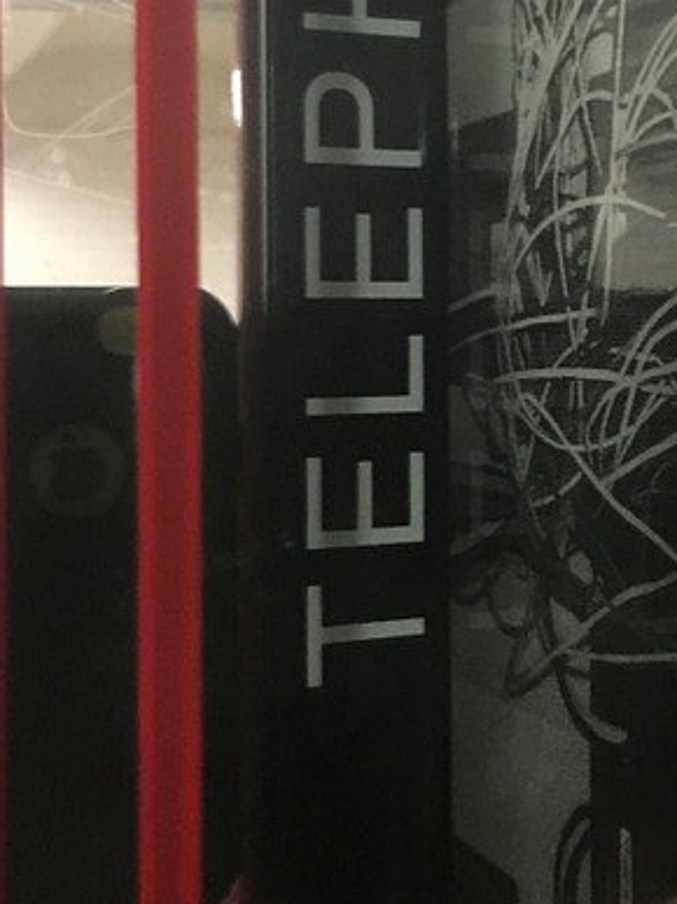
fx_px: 1565
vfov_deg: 32.0
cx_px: 530
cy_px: 334
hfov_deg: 24.1
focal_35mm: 60
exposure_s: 1/15
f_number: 2.2
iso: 250
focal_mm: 4.15
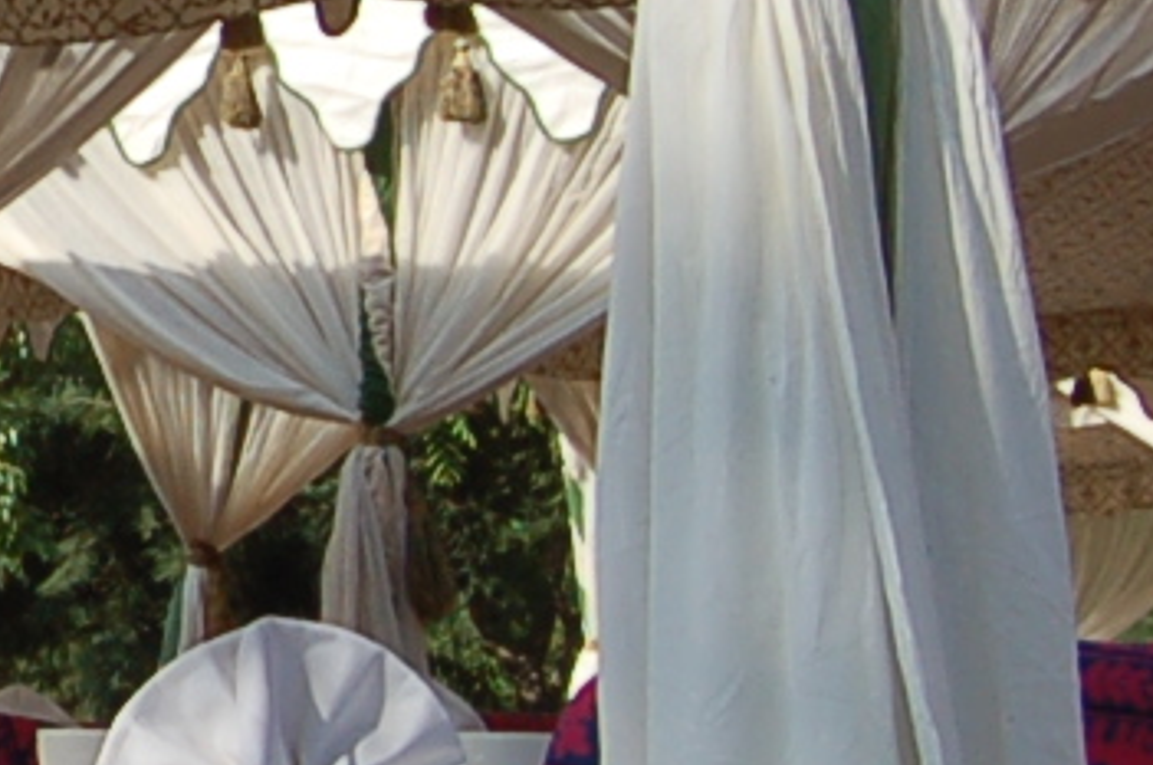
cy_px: -26
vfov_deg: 7.1
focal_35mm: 193
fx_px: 6173
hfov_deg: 10.2
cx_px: -825
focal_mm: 20
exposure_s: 1/320
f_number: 9
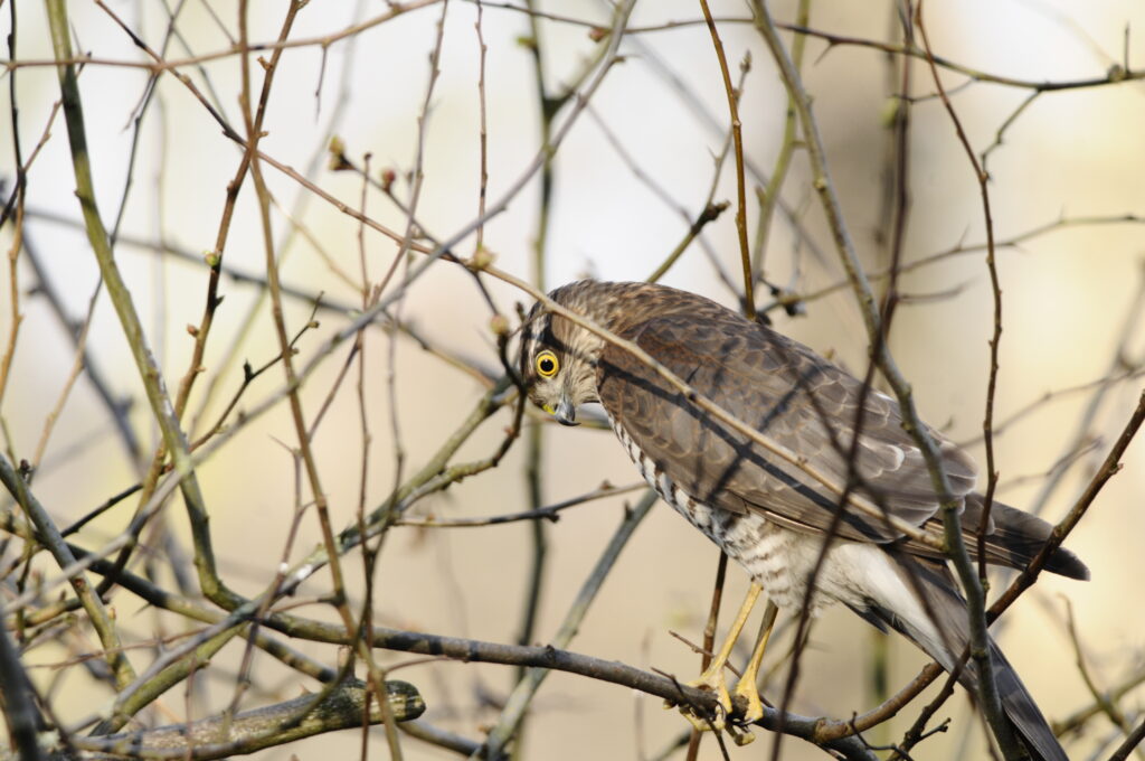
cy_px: 380
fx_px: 23824
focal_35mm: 750
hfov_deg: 2.8
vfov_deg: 1.8
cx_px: 572
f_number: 6.7
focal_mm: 500
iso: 400
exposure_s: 1/125
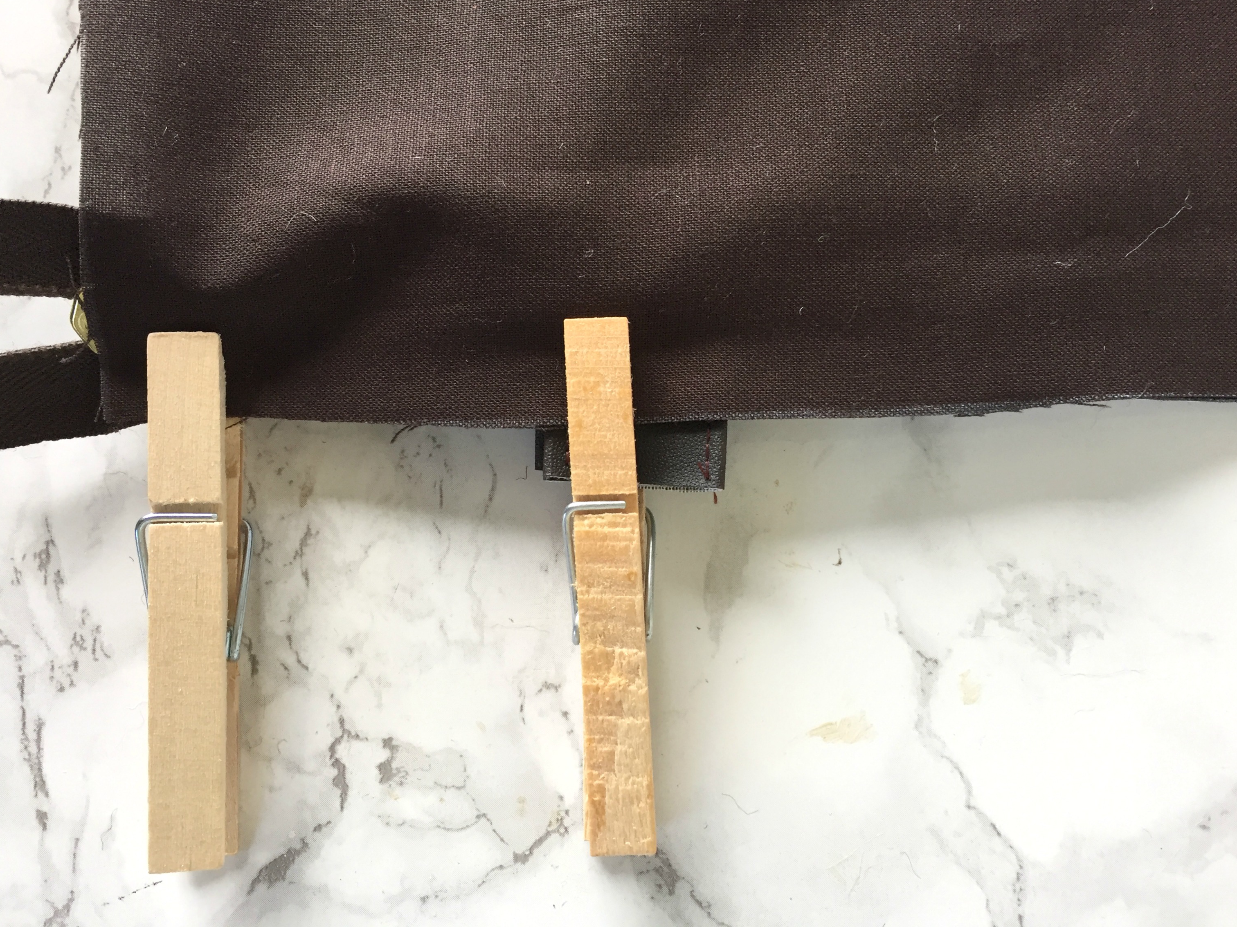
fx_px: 1072
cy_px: 448
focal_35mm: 30
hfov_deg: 60.0
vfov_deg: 46.8
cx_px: 616
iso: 32
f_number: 2.2
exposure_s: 1/30
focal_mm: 4.15
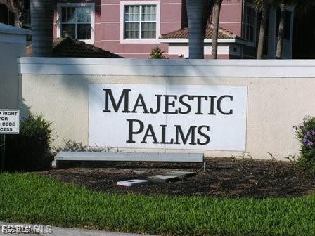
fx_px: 819
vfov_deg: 16.4
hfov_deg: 21.8
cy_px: 118
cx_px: 158
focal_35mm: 90
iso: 64
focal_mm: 15.1
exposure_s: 1/1000
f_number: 4.8
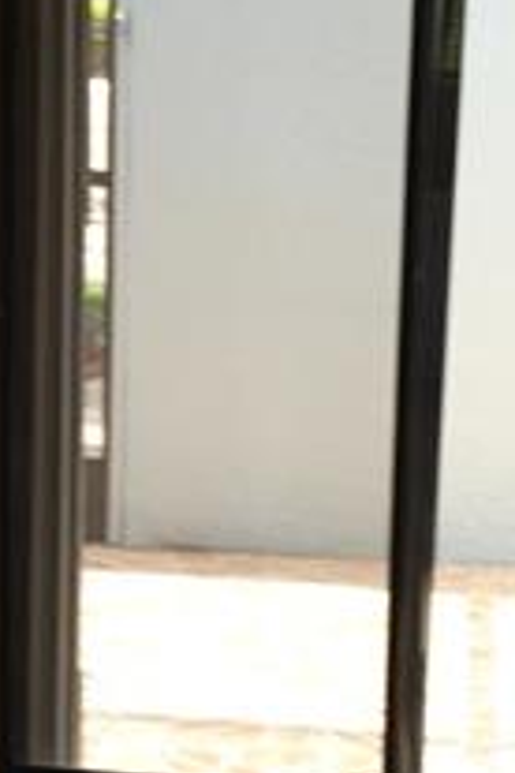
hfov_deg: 12.2
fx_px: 2403
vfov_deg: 18.2
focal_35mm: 112
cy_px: 527
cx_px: 101
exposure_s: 1/120
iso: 25
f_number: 2.2
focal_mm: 4.15
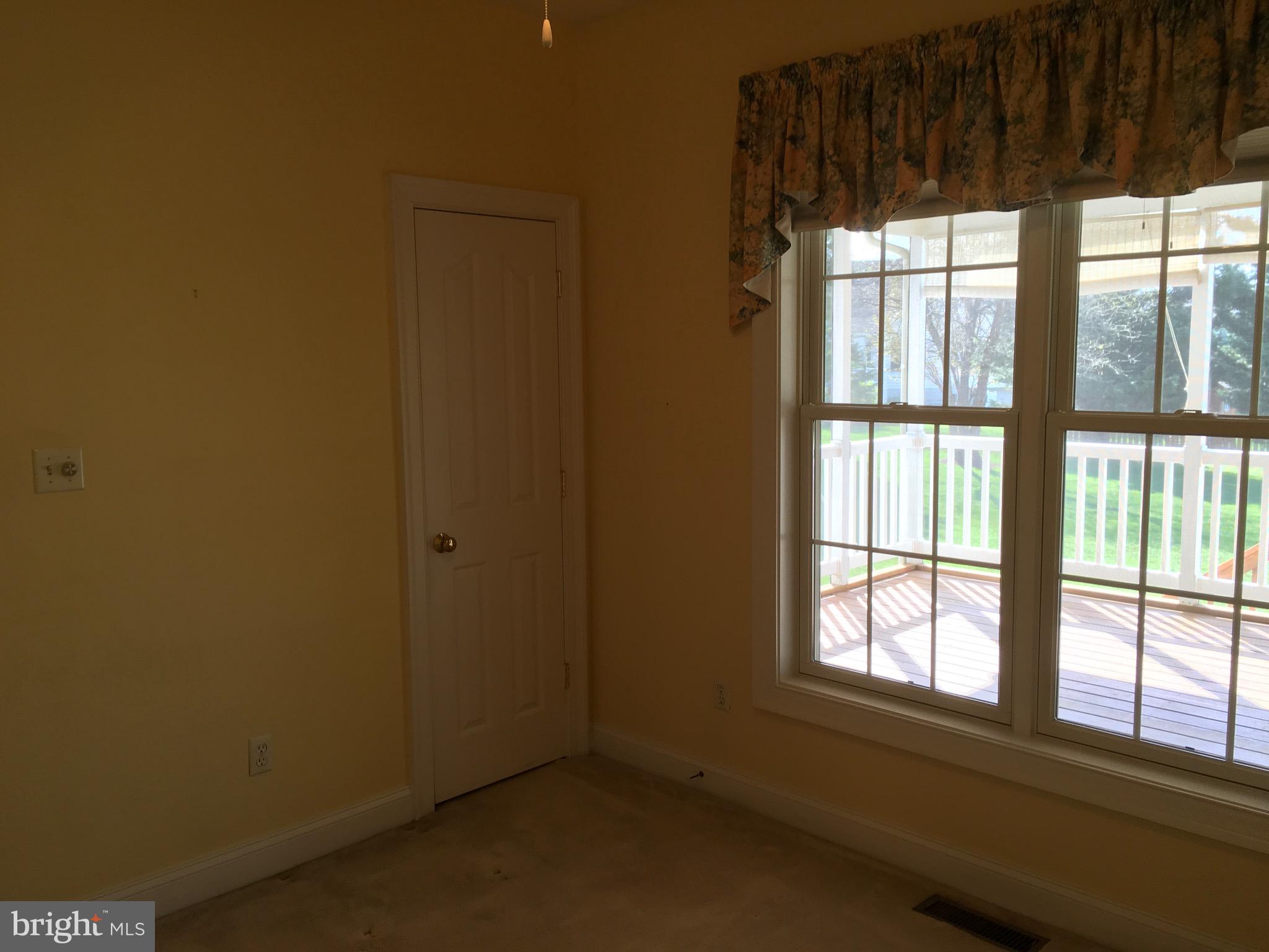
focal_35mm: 29
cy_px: 476
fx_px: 1063
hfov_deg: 61.7
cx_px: 634
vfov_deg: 48.2
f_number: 2.2
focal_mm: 4.15
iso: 25
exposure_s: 1/40
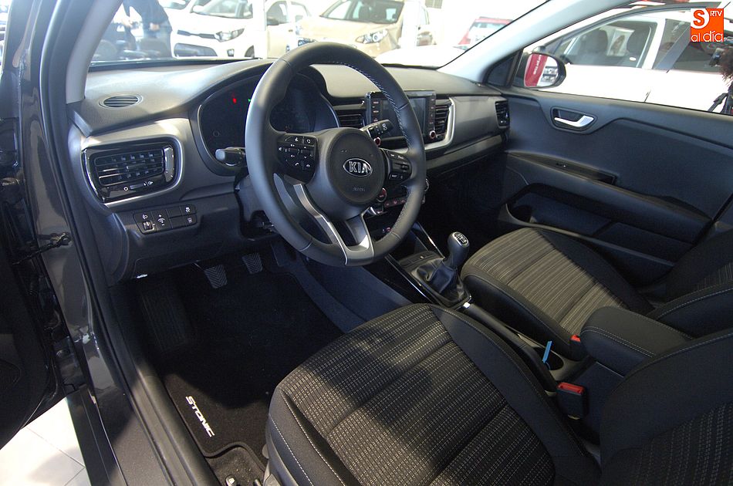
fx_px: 366
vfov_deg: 67.2
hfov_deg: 90.1
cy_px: 243
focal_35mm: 18
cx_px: 366
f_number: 4
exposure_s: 1/25
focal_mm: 12
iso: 800
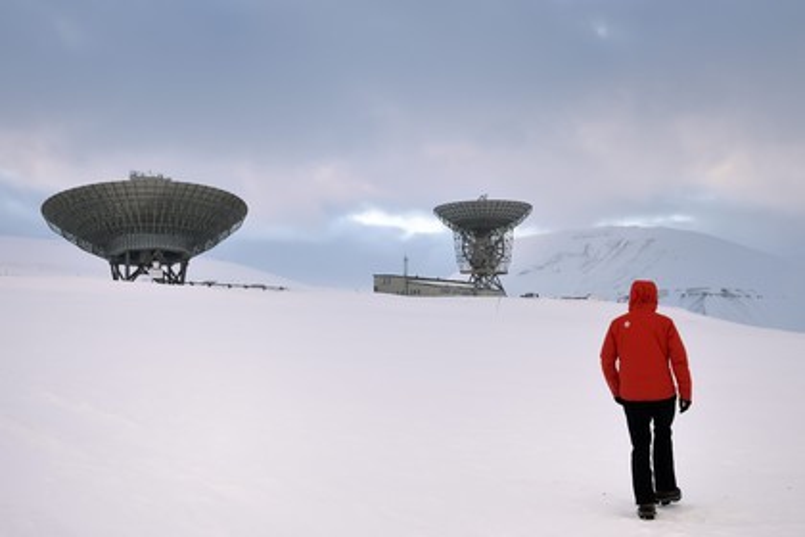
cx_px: 402
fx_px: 894
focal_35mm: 40
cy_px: 268
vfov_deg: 33.4
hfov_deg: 48.5
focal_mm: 40
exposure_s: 1/250
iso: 400
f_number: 9
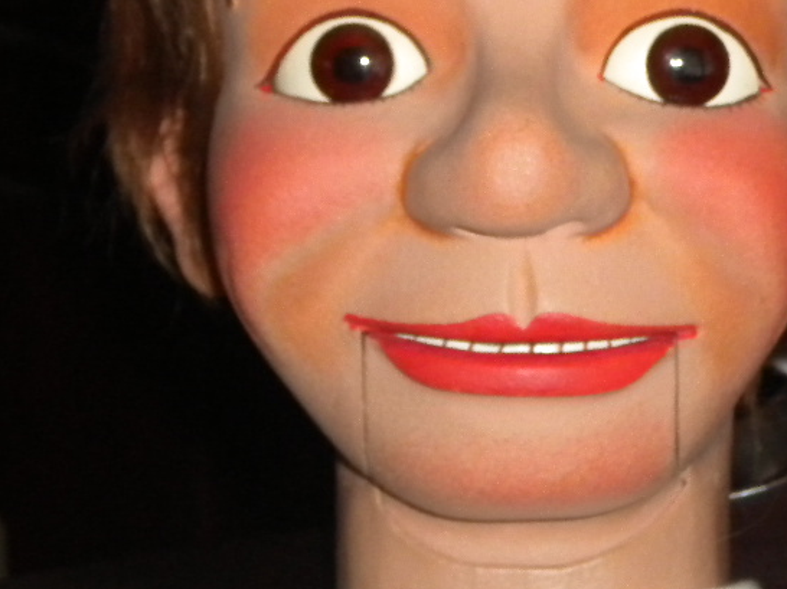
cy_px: 81
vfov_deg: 7.5
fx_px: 4477
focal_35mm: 197
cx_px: 504
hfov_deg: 10.0
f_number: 5.9
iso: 400
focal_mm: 18.9
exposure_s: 1/60
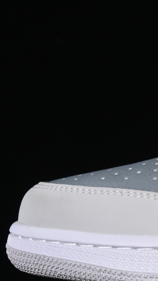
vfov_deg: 8.1
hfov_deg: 4.5
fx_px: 1979
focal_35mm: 266
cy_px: 101
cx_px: 352
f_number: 8
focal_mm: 50
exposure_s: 1/80
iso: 160
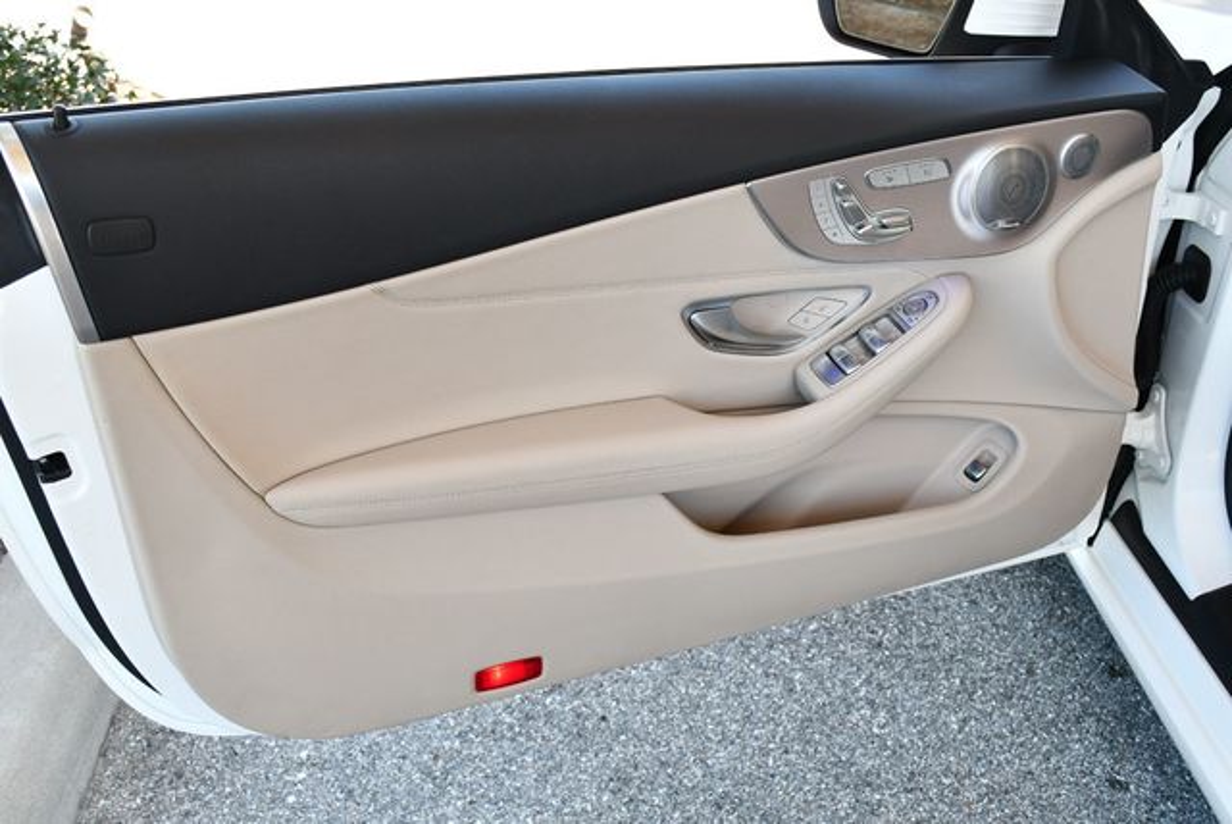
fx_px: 1233
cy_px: 412
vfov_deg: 36.9
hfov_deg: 53.1
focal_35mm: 36
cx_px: 616
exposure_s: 1/250
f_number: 4.5
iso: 400
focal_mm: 18
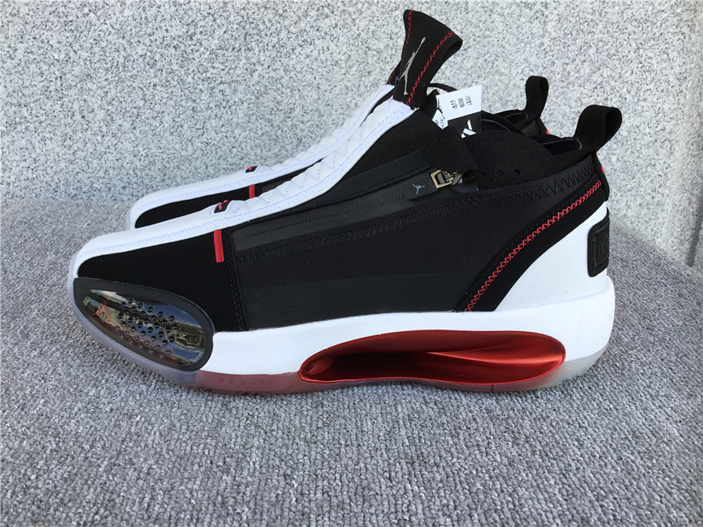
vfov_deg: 45.4
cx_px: 352
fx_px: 630
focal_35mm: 31
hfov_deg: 58.4
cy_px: 264
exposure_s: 1/181
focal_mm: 3.3
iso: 25
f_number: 2.4
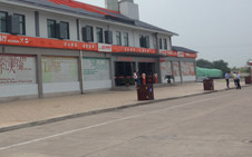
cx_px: 52
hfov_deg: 32.1
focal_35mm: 62
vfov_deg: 20.8
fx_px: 426
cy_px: 42
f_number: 2.4
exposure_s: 1/1550
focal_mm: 4.12
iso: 50
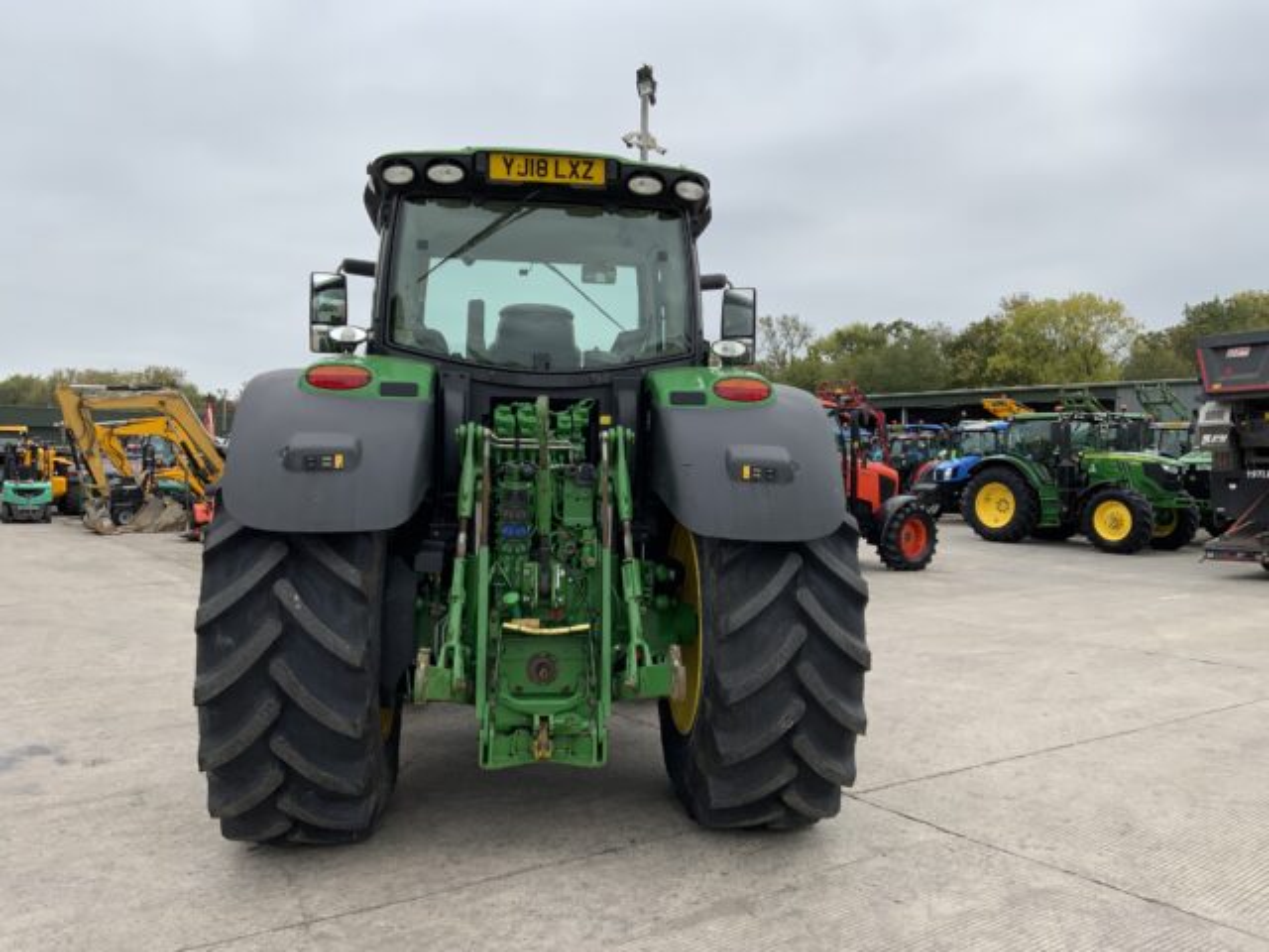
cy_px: 476
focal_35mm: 29
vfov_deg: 48.2
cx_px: 634
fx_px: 1063
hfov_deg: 61.7
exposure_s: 1/816
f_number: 1.8
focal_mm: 3
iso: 16
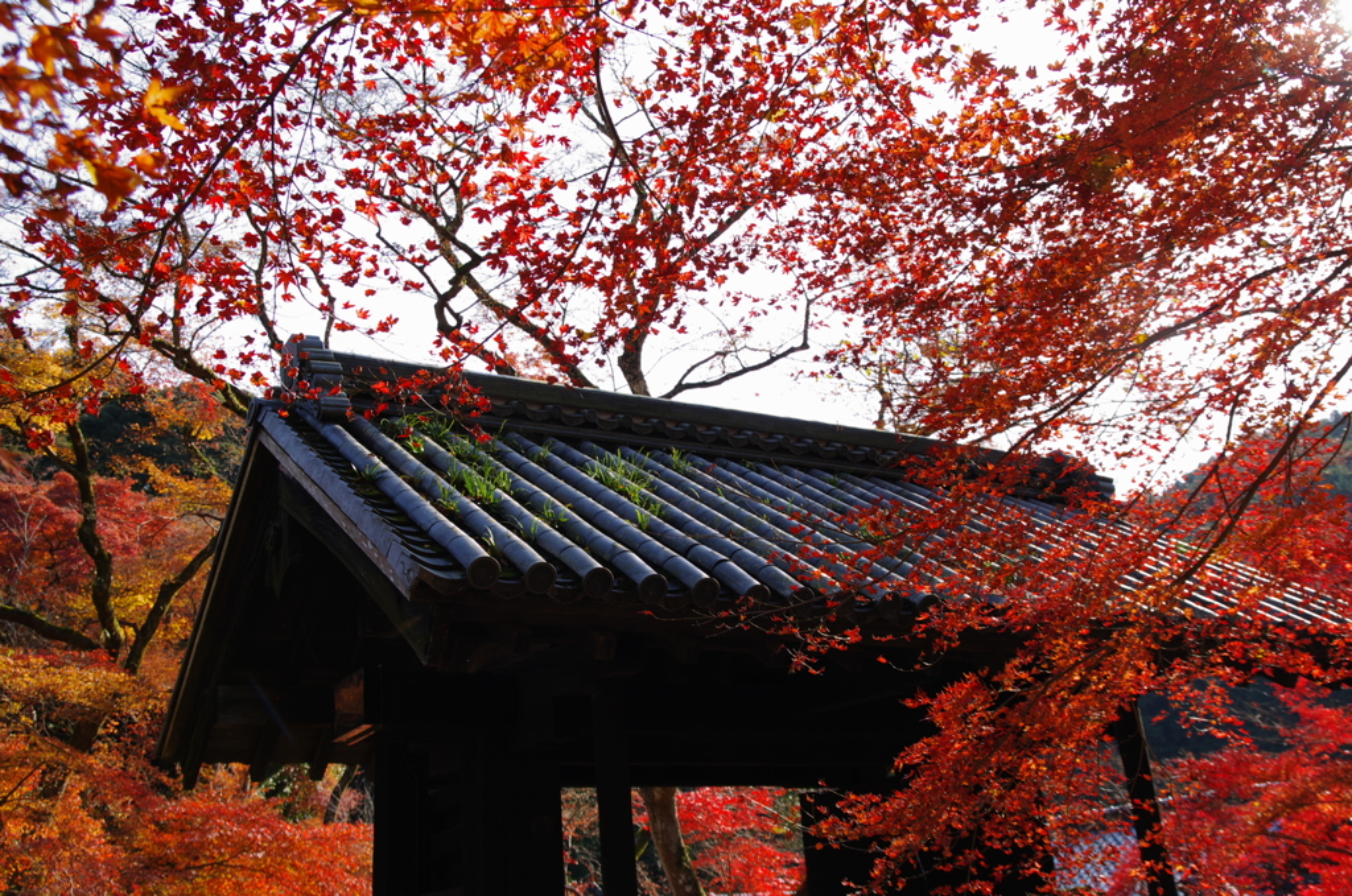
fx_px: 1462
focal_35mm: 39
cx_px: 676
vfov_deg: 34.1
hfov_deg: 49.6
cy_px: 448
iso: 100
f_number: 6.3
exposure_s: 1/60
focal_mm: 26
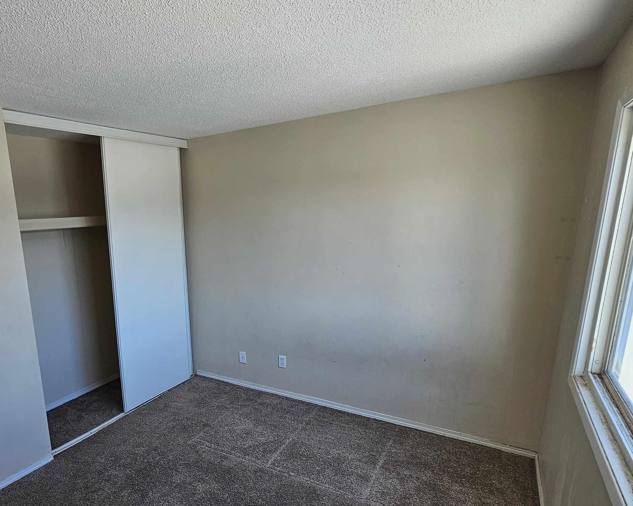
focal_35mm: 20
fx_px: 375
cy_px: 305
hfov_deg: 76.7
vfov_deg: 67.4
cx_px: 191
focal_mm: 2.2
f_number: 2.2
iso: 50
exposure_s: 1/120
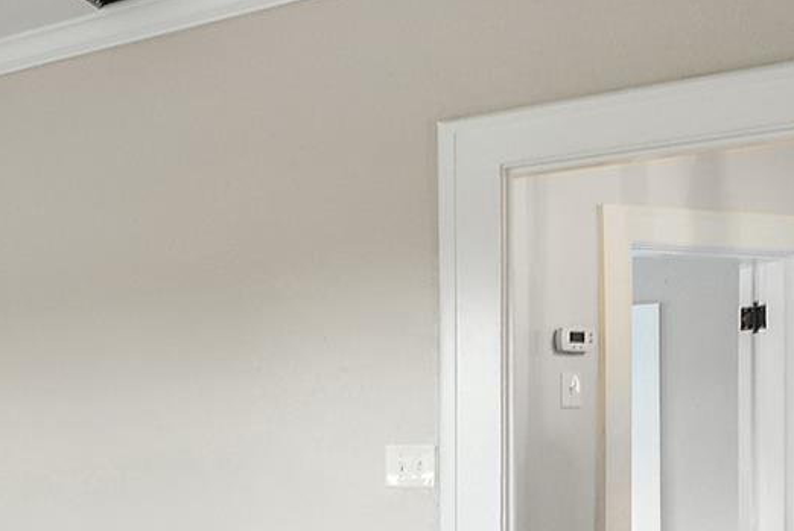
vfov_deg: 26.7
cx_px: -199
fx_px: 1082
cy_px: 467
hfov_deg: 32.1
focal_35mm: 49
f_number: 4
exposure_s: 1/80
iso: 1600
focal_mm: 16
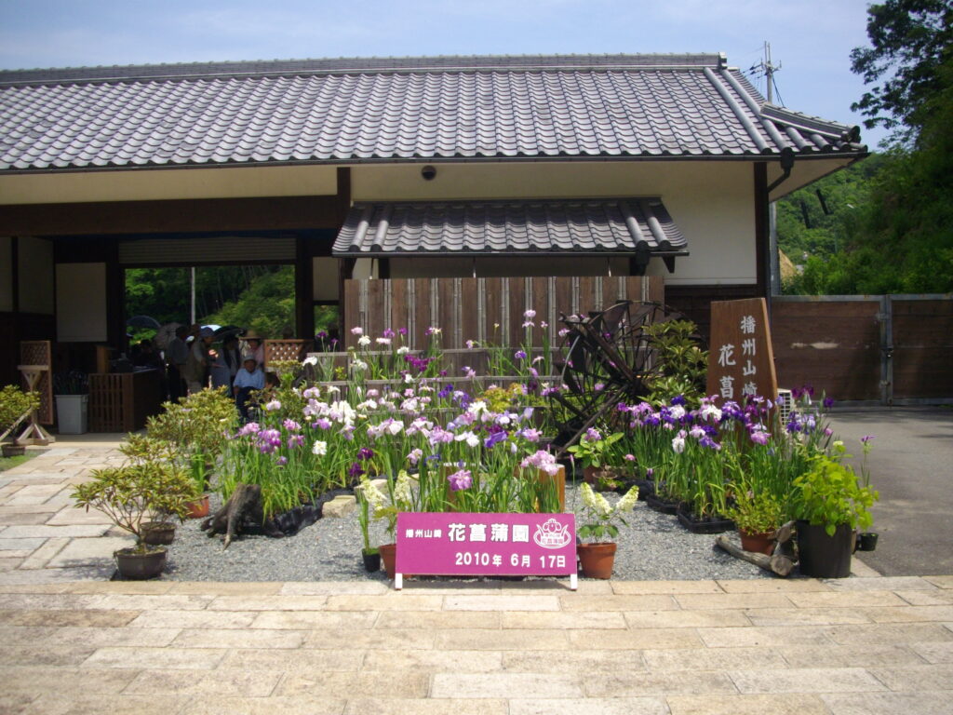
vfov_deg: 38.7
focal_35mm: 37
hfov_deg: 50.1
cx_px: 476
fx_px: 1019
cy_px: 358
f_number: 5.6
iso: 100
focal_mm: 6.2
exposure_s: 1/320
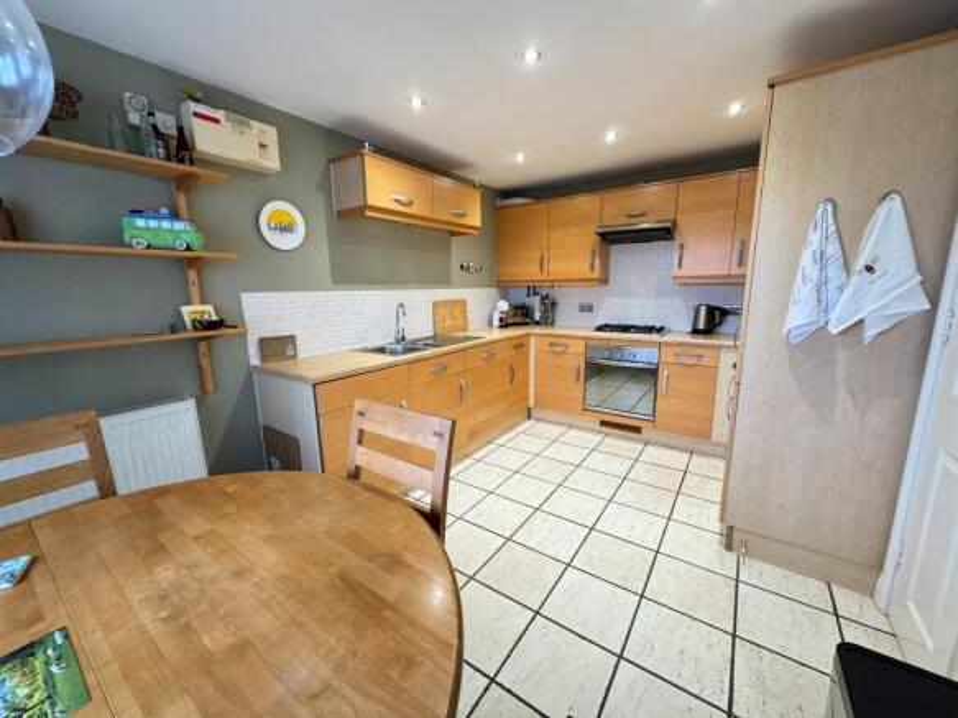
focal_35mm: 14
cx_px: 479
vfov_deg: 85.7
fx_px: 387
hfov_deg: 102.1
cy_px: 359
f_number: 2.2
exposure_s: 1/50
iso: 200
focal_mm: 2.22
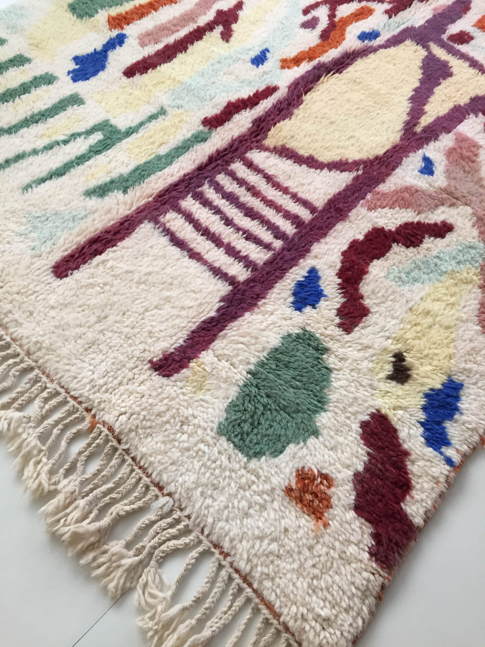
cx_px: 242
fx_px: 542
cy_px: 324
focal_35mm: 29
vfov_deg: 61.7
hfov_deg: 48.2
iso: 64
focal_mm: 4.15
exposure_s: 1/33
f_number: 2.2
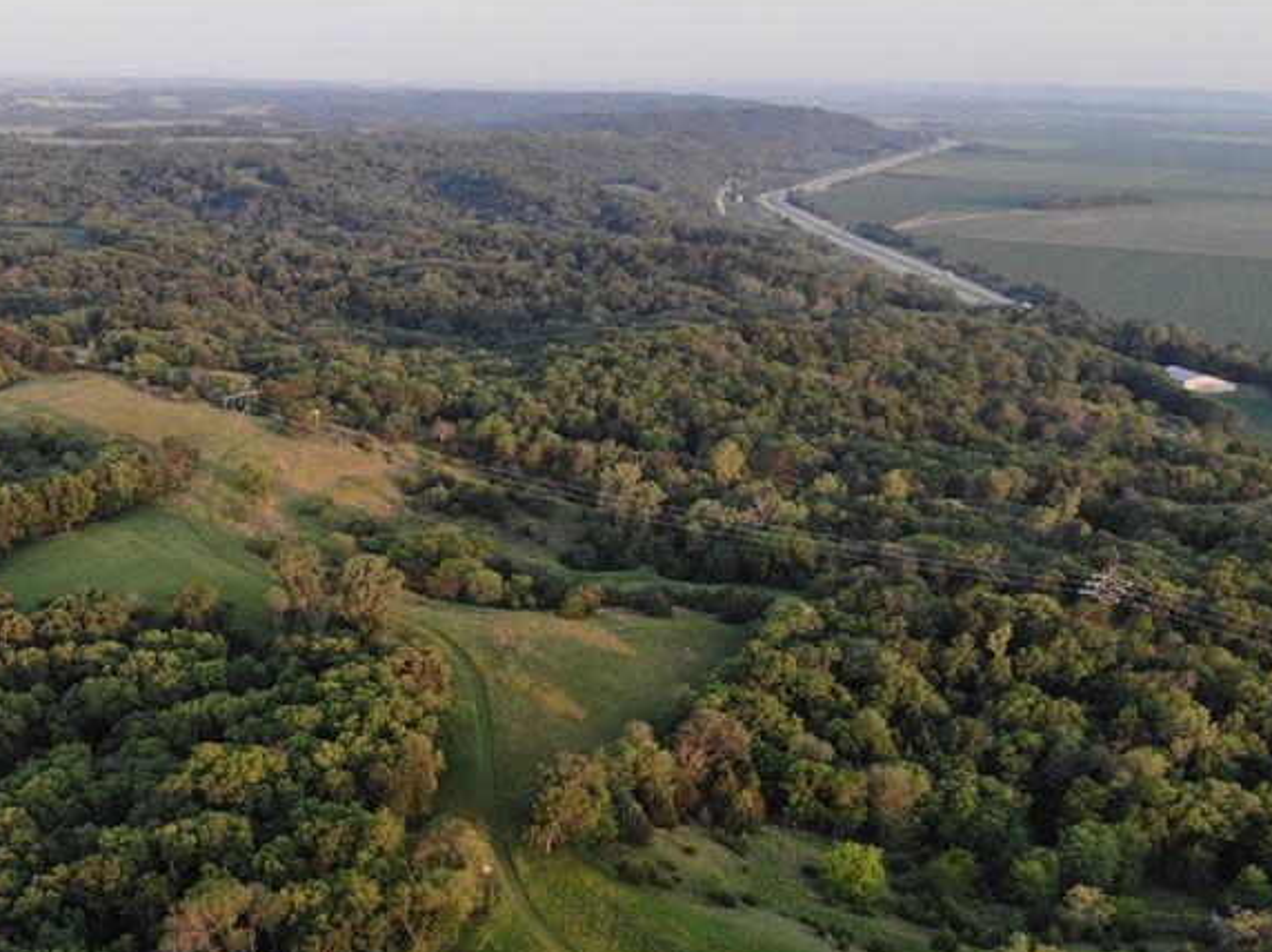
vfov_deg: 32.7
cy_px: 753
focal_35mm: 43
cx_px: 298
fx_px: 1579
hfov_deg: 42.4
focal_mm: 4.5
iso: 100
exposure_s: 1/126
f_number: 2.8
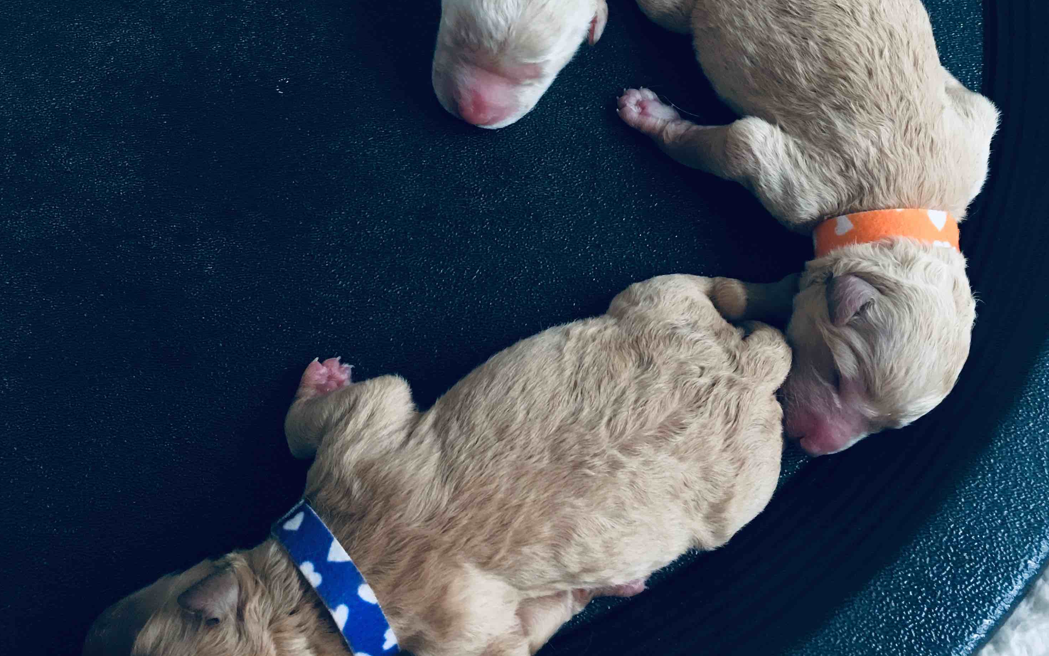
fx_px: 1201
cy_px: 96
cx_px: 535
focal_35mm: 42
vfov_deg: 29.6
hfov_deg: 47.2
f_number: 2.2
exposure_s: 1/15
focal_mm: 4.15
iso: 80
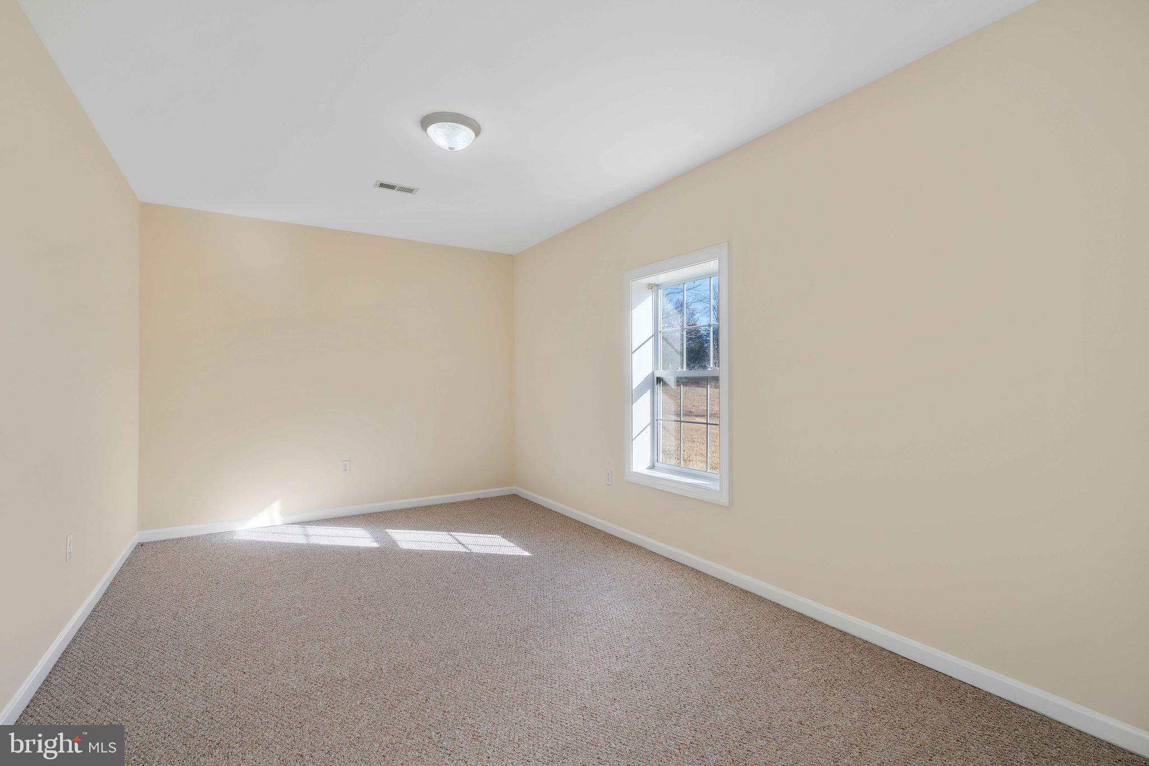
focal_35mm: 16
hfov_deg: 96.7
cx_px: 574
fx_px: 511
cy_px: 383
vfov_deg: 73.7
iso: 160
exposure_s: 1/50
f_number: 8
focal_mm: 16
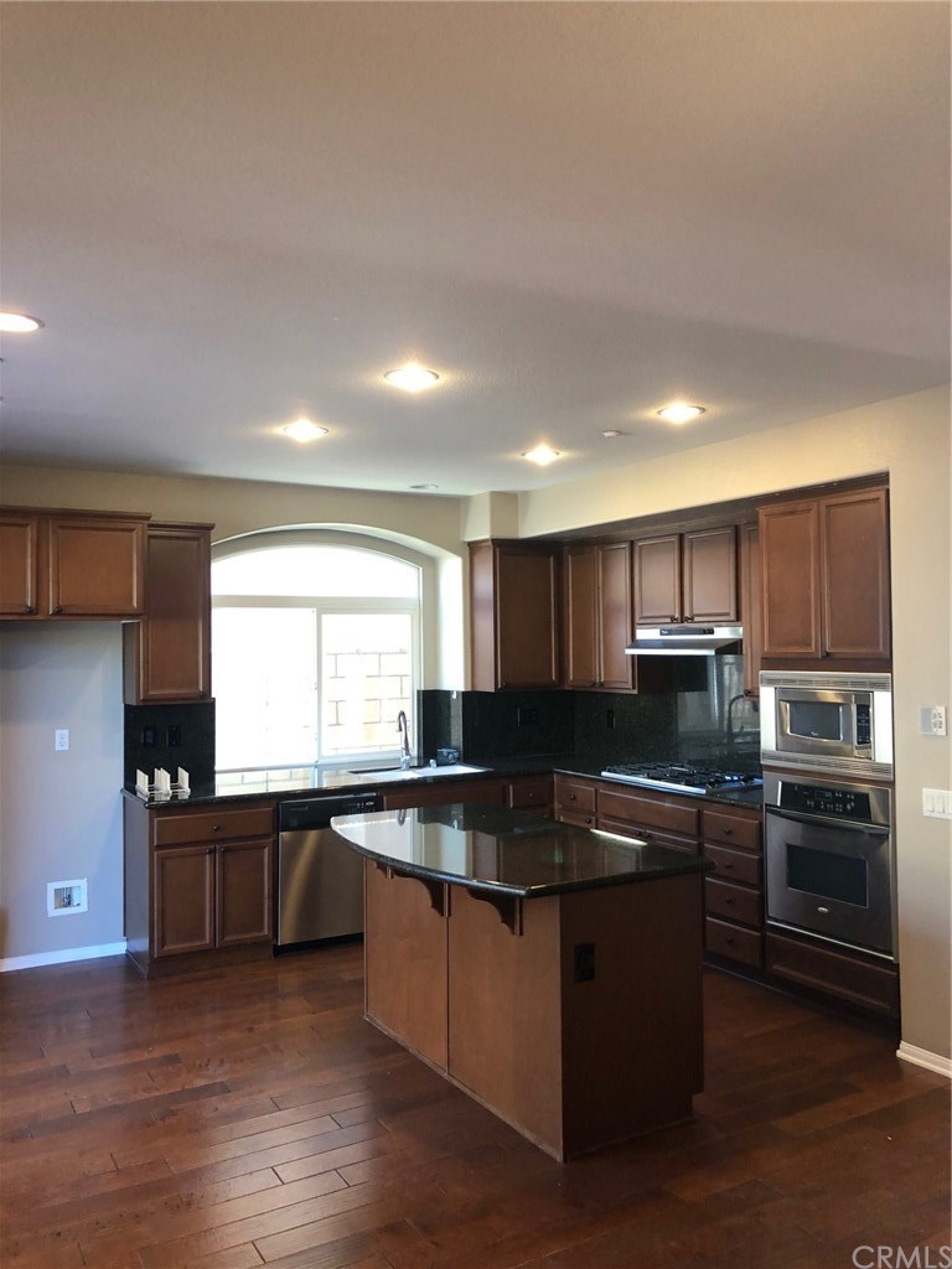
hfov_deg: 49.7
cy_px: 634
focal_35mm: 28
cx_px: 476
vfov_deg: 63.4
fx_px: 1027
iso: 40
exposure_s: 1/17
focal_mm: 3.99
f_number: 1.8
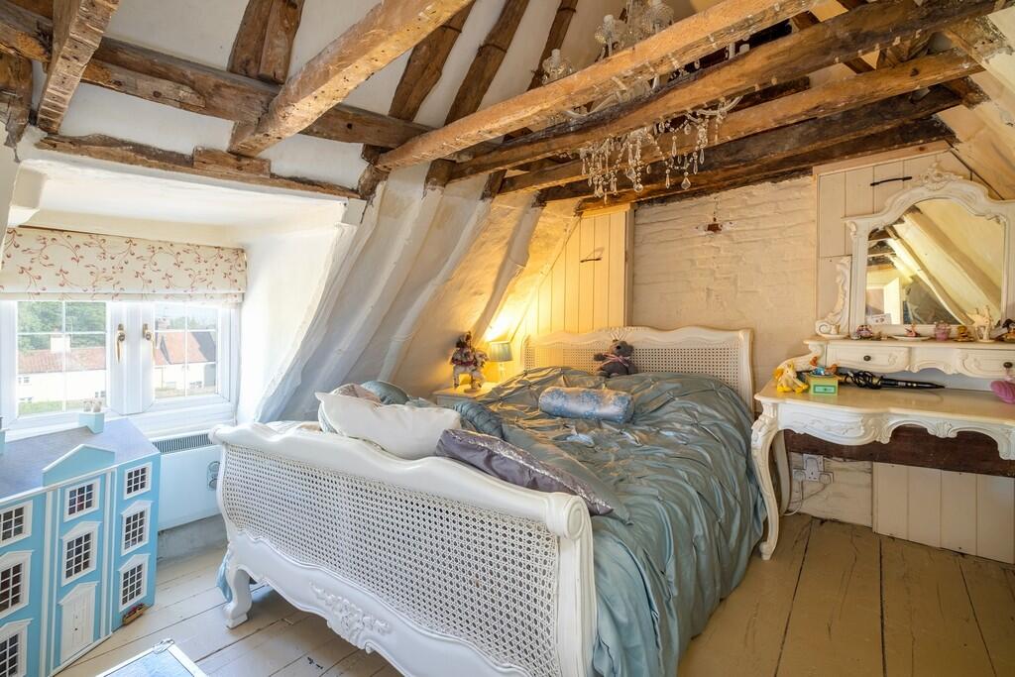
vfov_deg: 77.3
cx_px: 508
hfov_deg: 100.4
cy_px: 338
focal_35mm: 15
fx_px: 423
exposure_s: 1/2.5
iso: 200
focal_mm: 10
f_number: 8
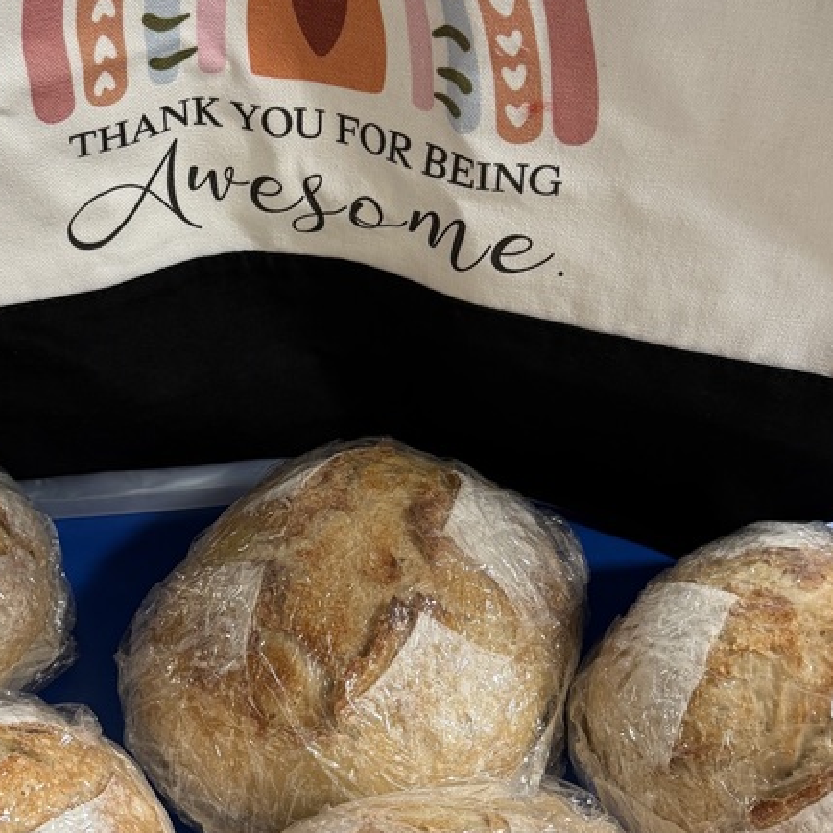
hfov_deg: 34.0
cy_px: 443
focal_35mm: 50
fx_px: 1361
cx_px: 401
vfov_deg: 34.0
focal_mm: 6.76
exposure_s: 1/60
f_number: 1.78
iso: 250
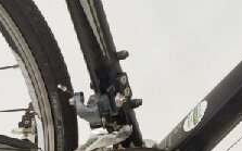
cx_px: 252
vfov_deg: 15.7
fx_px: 507
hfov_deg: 25.3
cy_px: -68
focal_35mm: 77
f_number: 1.79
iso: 309
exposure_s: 1/200
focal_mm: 4.71
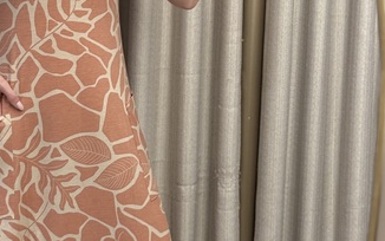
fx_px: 1312
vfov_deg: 10.5
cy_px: 110
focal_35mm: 125
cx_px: 97
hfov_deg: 16.6
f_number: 1.78
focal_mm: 6.76
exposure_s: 1/60
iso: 64
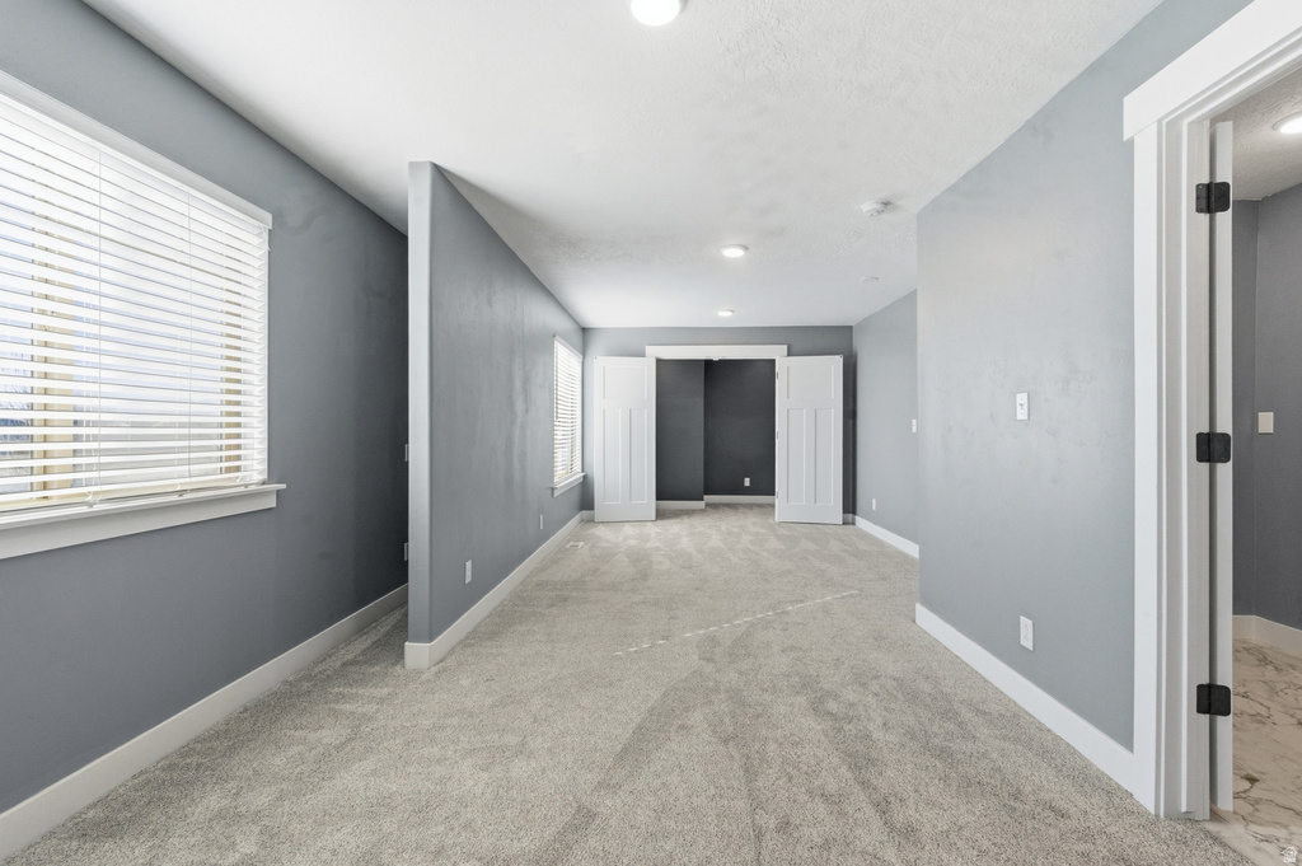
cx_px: 651
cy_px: 433
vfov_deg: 81.1
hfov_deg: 104.3
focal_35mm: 14
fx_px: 506
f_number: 9
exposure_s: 1/1000
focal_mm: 14
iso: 1400
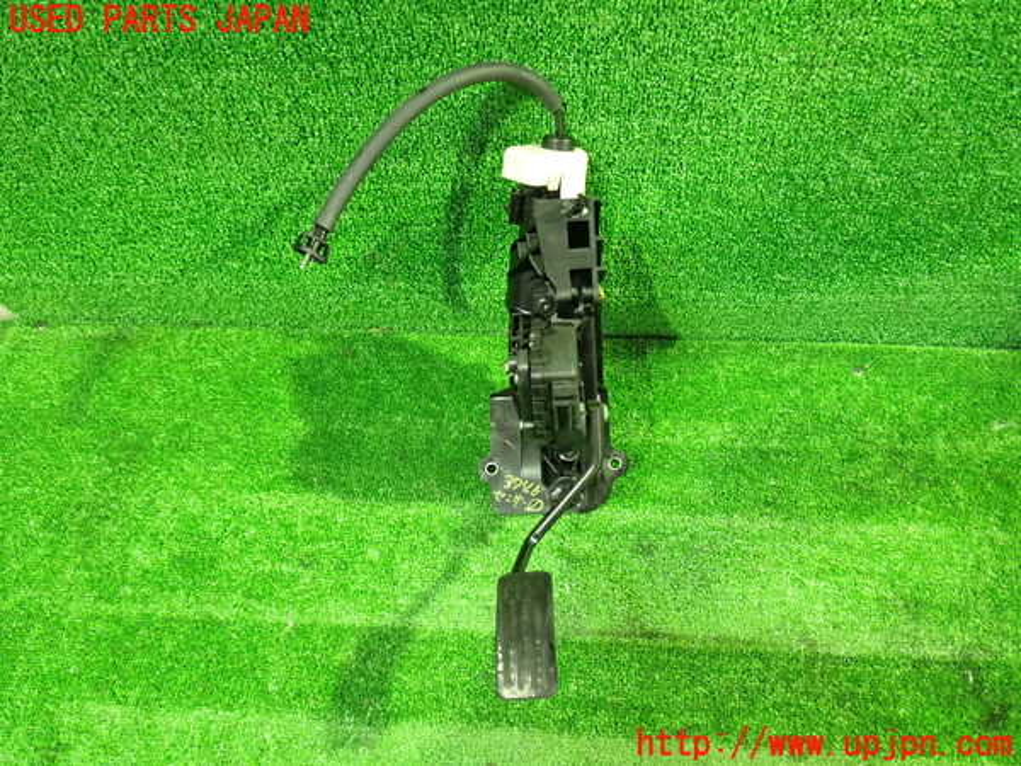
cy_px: 383
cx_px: 510
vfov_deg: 46.8
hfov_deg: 60.0
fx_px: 885
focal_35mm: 30
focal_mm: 5.4
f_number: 2.3
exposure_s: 1/20
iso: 800
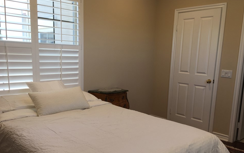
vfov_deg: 38.1
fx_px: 219
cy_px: 95
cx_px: 124
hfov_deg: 58.1
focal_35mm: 33
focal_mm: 4.15
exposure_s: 1/40
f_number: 2.2
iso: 32
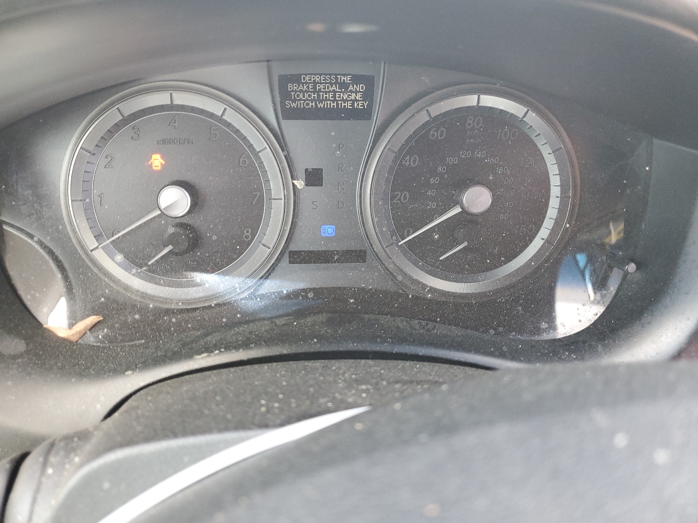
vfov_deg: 53.1
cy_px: 262
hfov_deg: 67.3
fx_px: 524
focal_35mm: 26
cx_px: 349
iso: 165
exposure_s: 1/60.2
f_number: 1.5
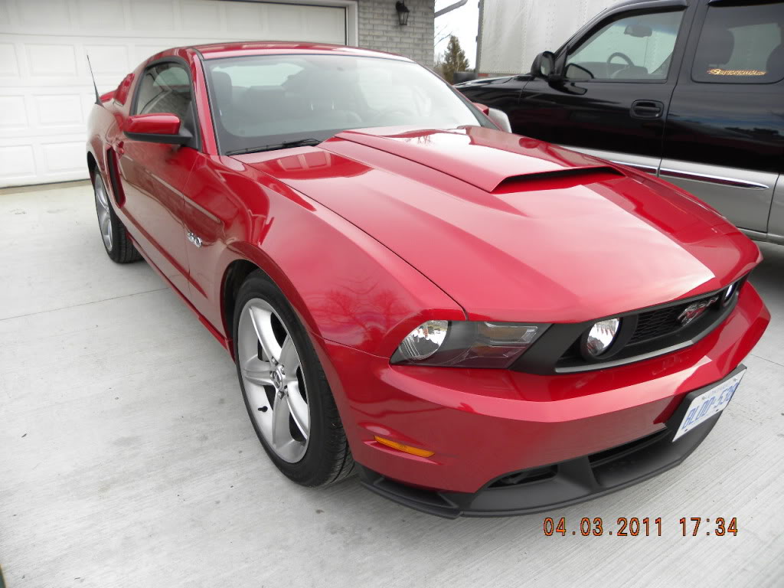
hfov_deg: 67.3
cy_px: 294
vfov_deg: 53.1
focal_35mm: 26
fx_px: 589
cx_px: 392
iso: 64
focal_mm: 4.6
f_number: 2.8
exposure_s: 1/191
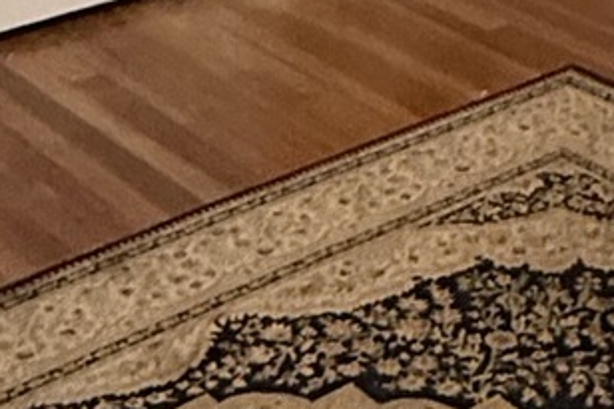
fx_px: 1858
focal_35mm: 109
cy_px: -311
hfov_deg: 18.0
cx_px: 708
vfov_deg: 11.7
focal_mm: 2.22
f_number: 2.2
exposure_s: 1/60
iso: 640
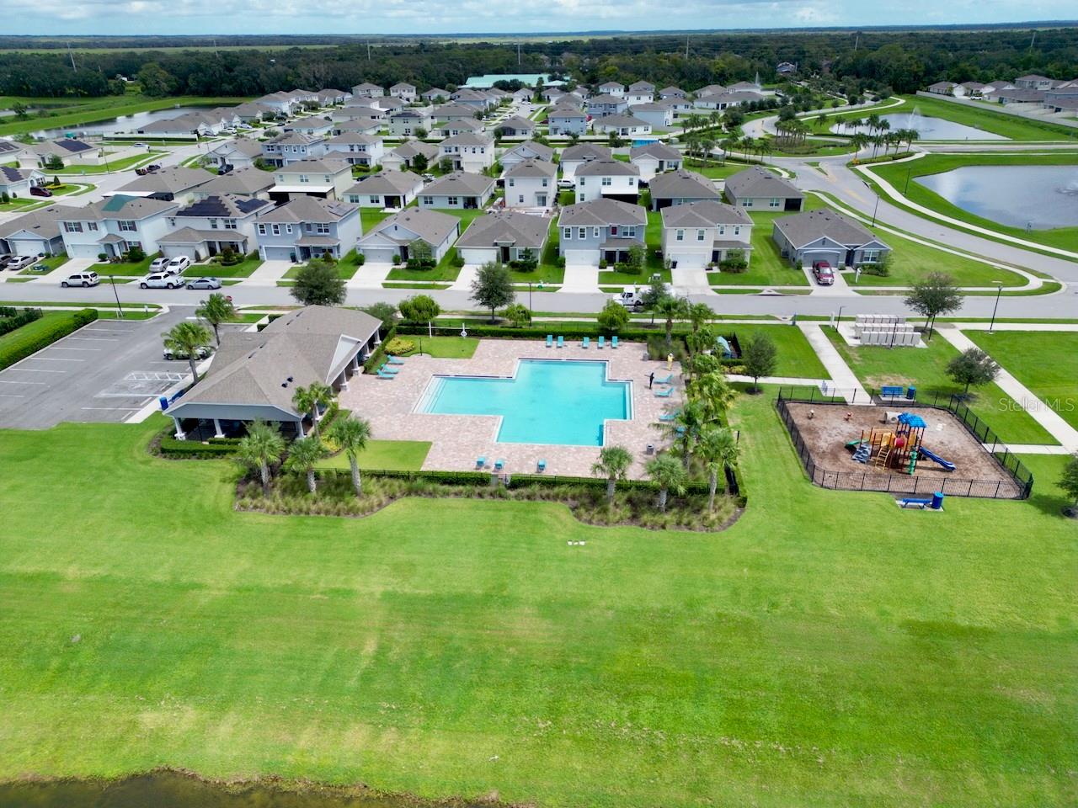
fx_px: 747
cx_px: 539
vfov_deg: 56.8
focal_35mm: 24
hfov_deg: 71.6
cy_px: 404
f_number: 1.7
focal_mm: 6.72
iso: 120
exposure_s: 1/2000
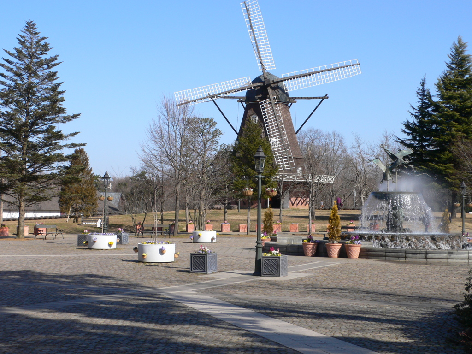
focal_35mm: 68
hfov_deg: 28.6
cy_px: 177
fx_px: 927
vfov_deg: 21.6
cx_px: 236
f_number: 4.5
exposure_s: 1/400
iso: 80
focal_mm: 12.5
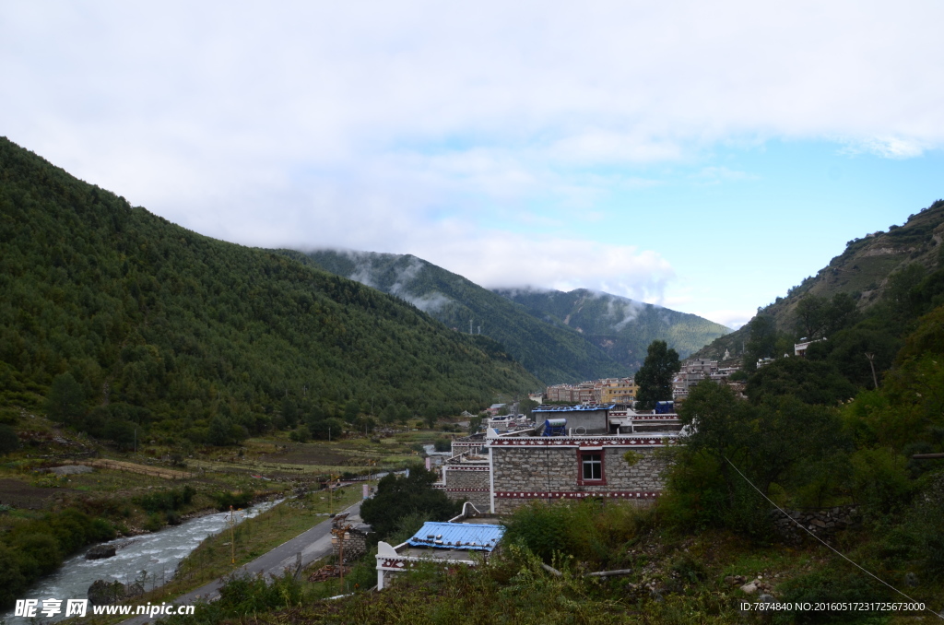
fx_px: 706
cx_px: 472
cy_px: 312
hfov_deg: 67.5
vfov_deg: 47.7
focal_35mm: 27
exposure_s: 1/100
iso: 100
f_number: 8
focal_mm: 18
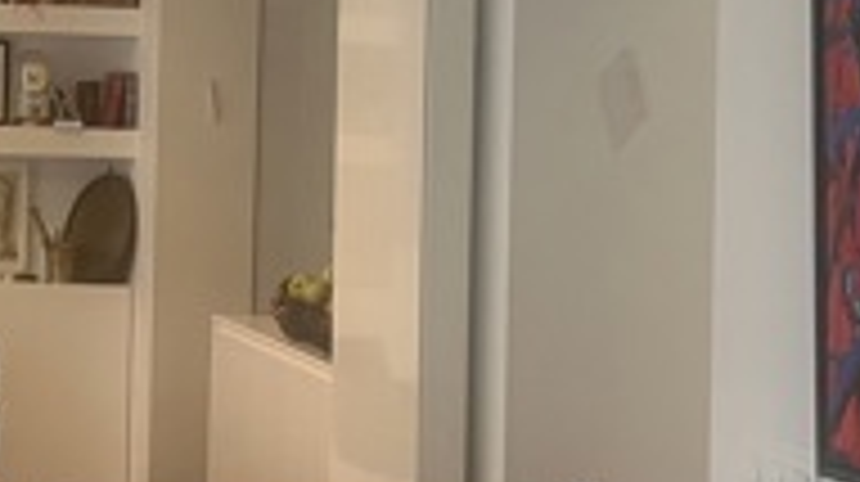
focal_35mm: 95
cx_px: -23
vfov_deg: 12.6
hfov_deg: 21.6
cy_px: 36
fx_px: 2164
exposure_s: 1/50
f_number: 1.6
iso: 100
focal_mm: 5.1
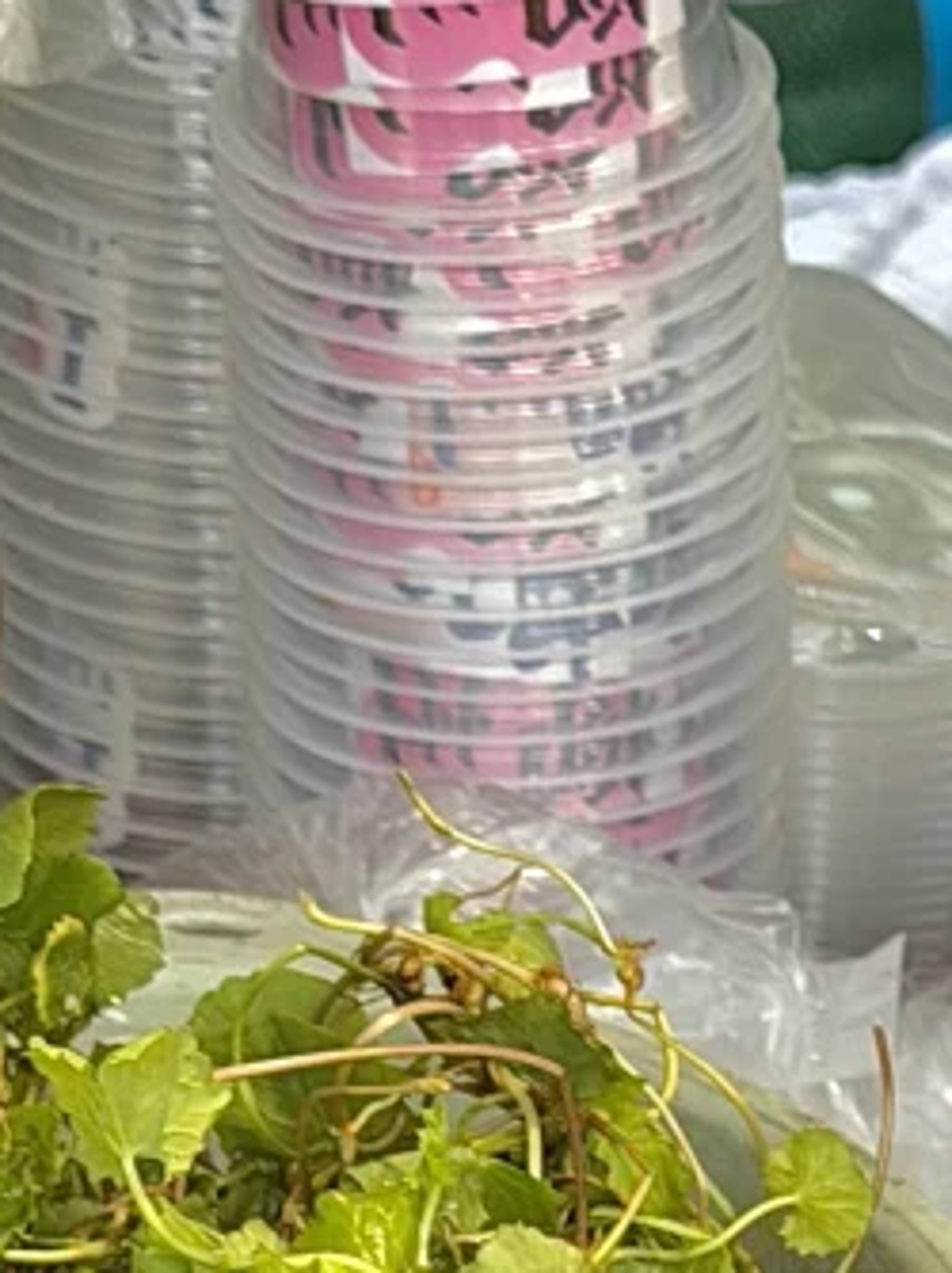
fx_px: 7600
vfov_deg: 9.1
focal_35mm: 207
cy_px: 2302
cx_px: 1516
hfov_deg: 7.0
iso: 50
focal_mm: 6.76
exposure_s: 1/196
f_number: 1.78
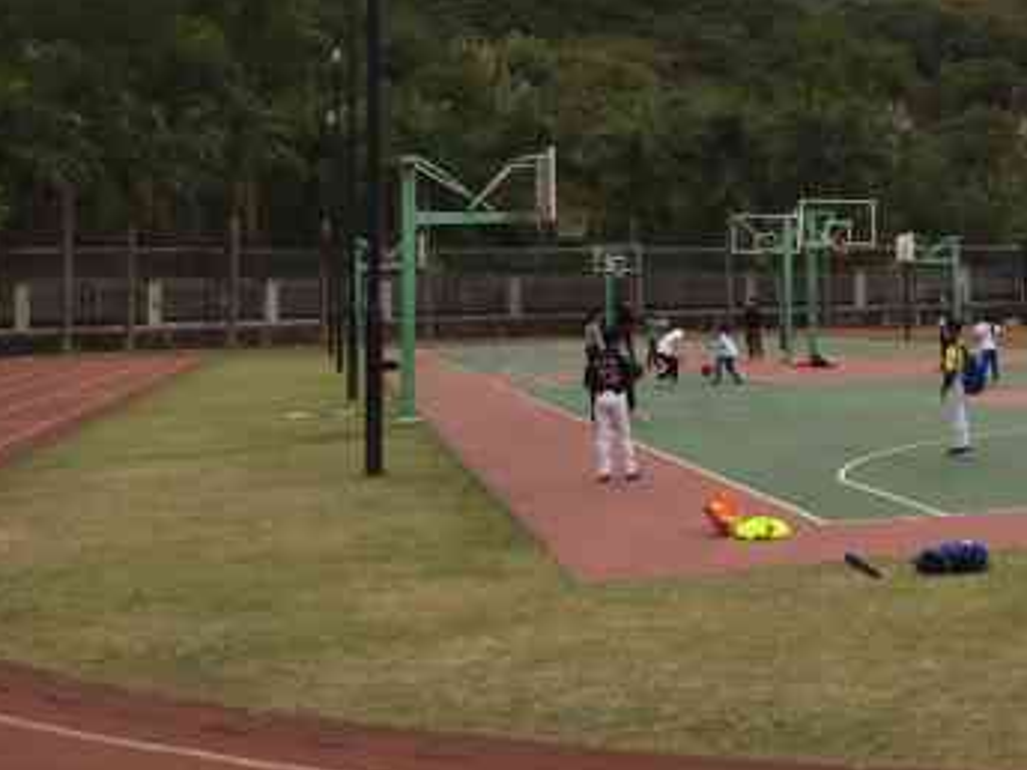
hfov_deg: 30.4
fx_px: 1750
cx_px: 1030
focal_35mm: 59
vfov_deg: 24.6
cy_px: 201
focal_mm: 4.15
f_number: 2.2
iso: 32
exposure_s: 1/380
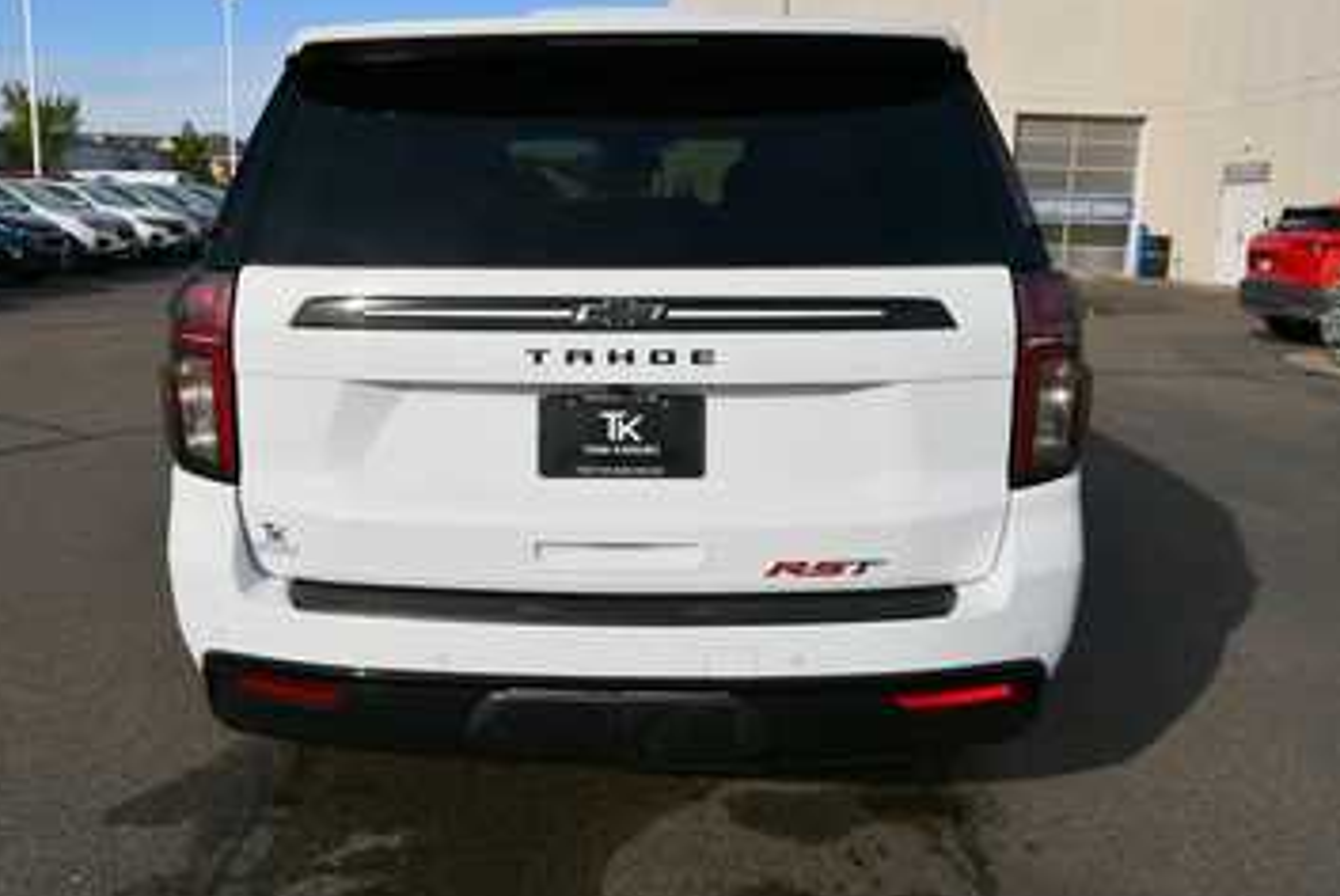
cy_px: 431
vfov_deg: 38.9
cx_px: 607
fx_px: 1267
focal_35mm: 34
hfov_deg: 55.7
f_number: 10
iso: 100
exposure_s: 1/400
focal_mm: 20
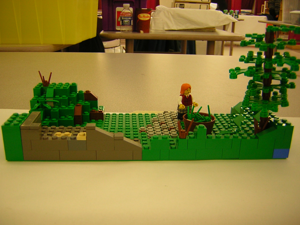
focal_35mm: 36
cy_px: 112
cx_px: 150
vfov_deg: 39.7
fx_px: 312
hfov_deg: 51.4
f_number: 2.6
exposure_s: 1/6.9
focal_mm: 4.7
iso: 50
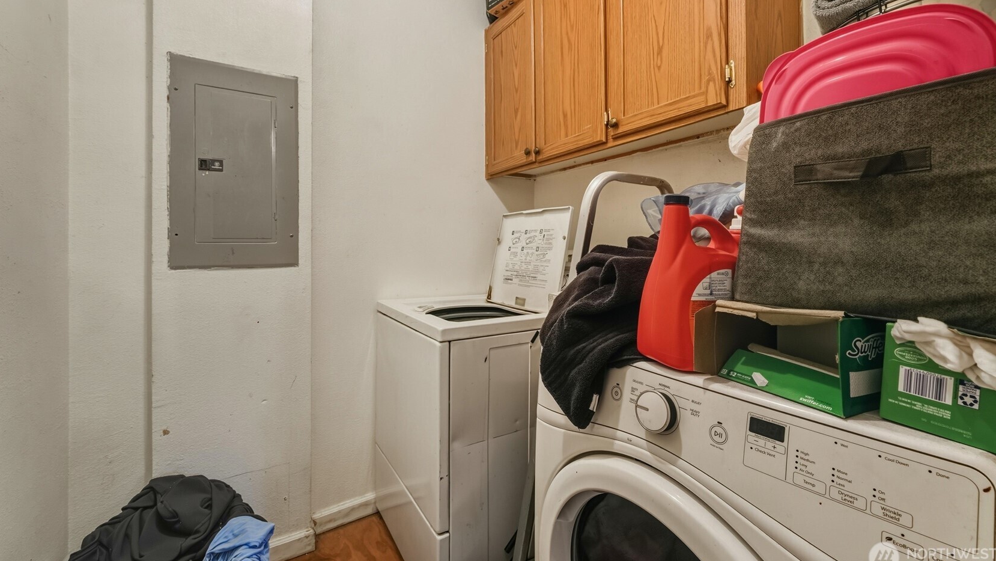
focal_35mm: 15
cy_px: 241
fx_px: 396
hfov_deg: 103.0
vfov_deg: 70.2
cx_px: 506
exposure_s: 1/15
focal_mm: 14
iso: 400
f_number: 9
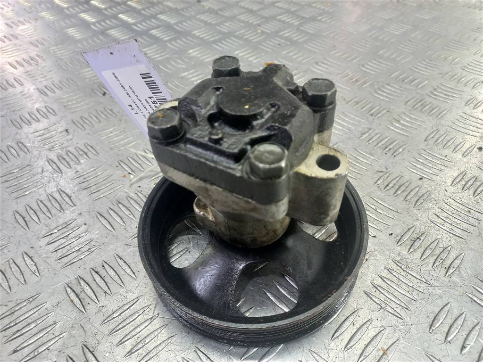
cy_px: 181
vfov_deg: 54.9
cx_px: 242
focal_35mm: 25
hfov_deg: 69.4
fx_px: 349
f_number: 1.8
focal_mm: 4.6
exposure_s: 1/50
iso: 125
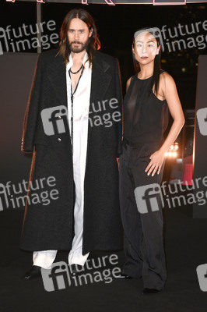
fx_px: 708
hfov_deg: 16.6
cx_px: 104
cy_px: 156
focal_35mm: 82
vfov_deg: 24.8
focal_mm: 82
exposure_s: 1/80
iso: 1000
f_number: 5.6
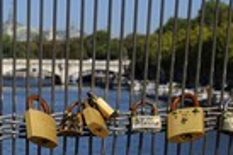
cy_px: 119
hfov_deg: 15.5
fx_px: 834
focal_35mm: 129
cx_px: -24
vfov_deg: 10.6
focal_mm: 42
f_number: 14
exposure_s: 1/160
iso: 200
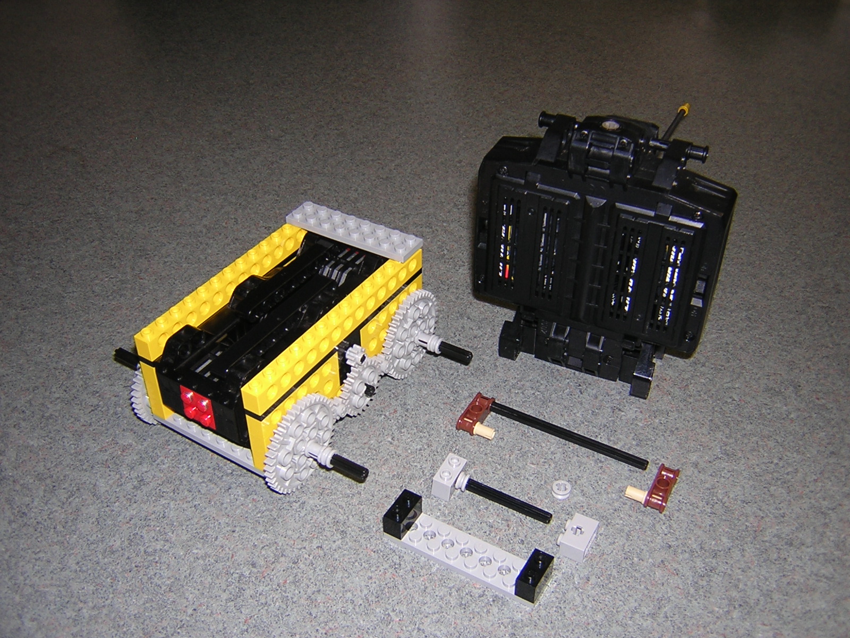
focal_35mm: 36
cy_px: 319
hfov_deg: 51.4
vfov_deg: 39.7
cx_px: 425
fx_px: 884
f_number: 2.6
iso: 100
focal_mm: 4.7
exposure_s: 1/60.1
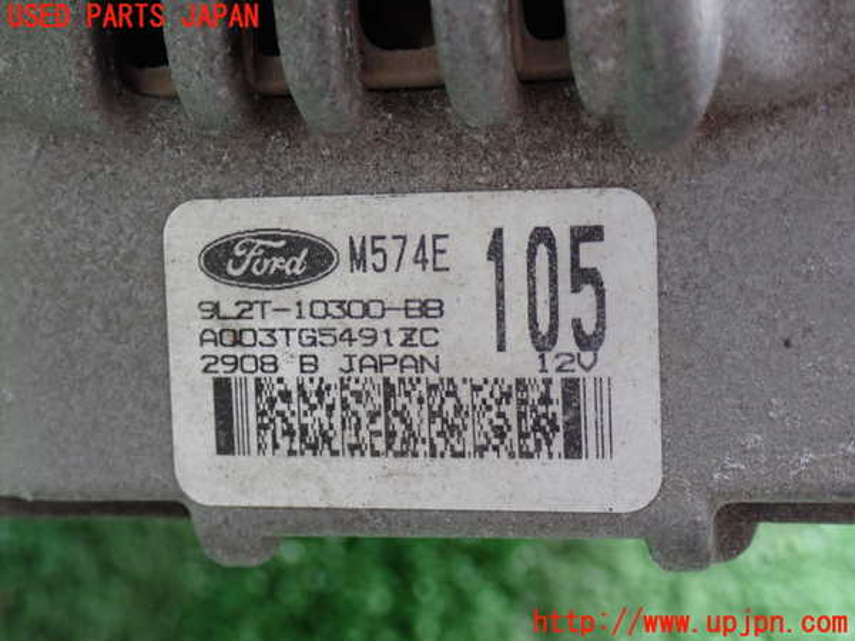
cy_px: 320
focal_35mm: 71
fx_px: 1754
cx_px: 428
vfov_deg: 20.7
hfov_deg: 27.4
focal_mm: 12.73
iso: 800
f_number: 3.9
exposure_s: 1/25
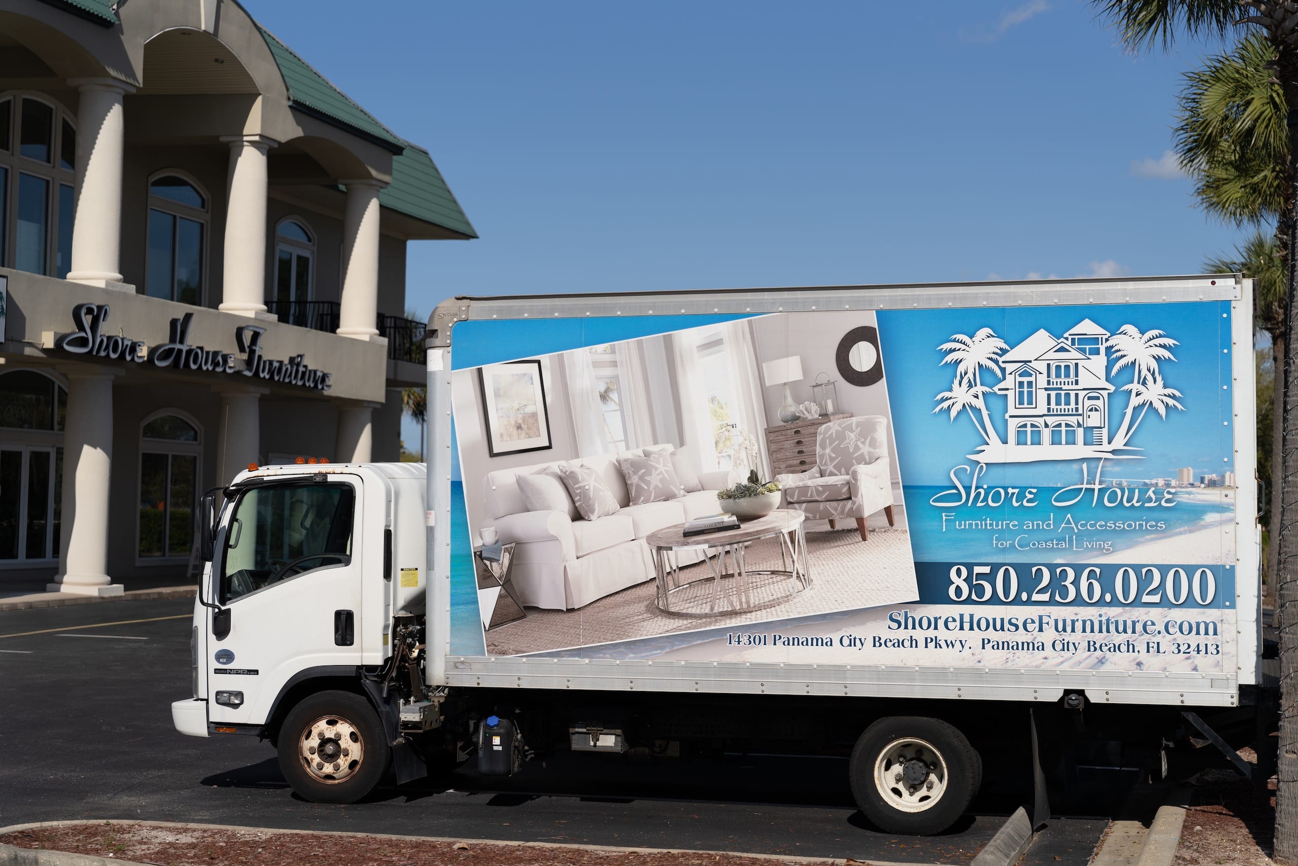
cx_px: 649
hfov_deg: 35.2
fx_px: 2044
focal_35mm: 57
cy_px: 433
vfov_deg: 23.9
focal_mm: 56.7
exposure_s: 1/4000
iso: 100
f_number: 2.8
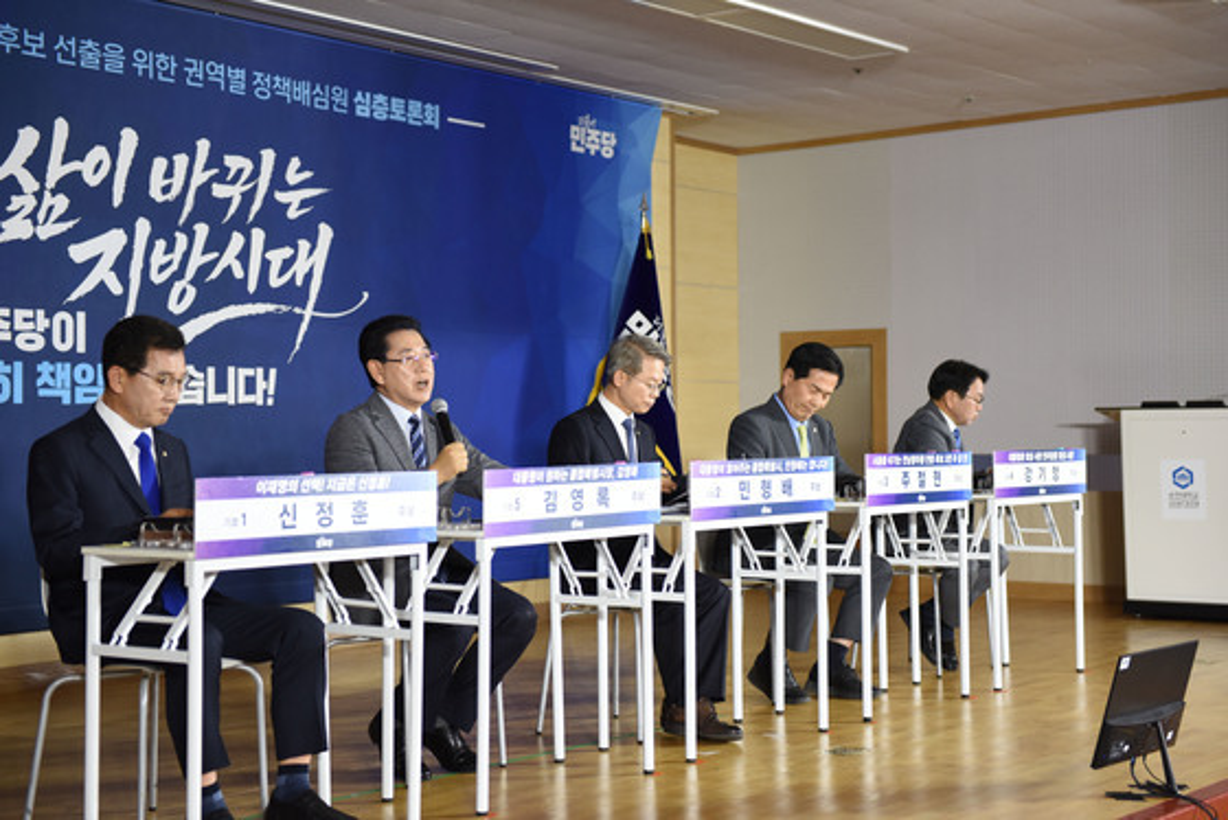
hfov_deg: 33.4
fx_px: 2048
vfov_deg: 22.6
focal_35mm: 60
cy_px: 410
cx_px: 614
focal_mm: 60
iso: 1250
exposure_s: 1/400
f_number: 3.2
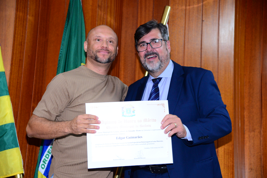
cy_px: 89
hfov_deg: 30.5
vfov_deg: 20.6
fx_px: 490
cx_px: 134
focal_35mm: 66
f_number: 4
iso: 2500
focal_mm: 66
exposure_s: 1/125
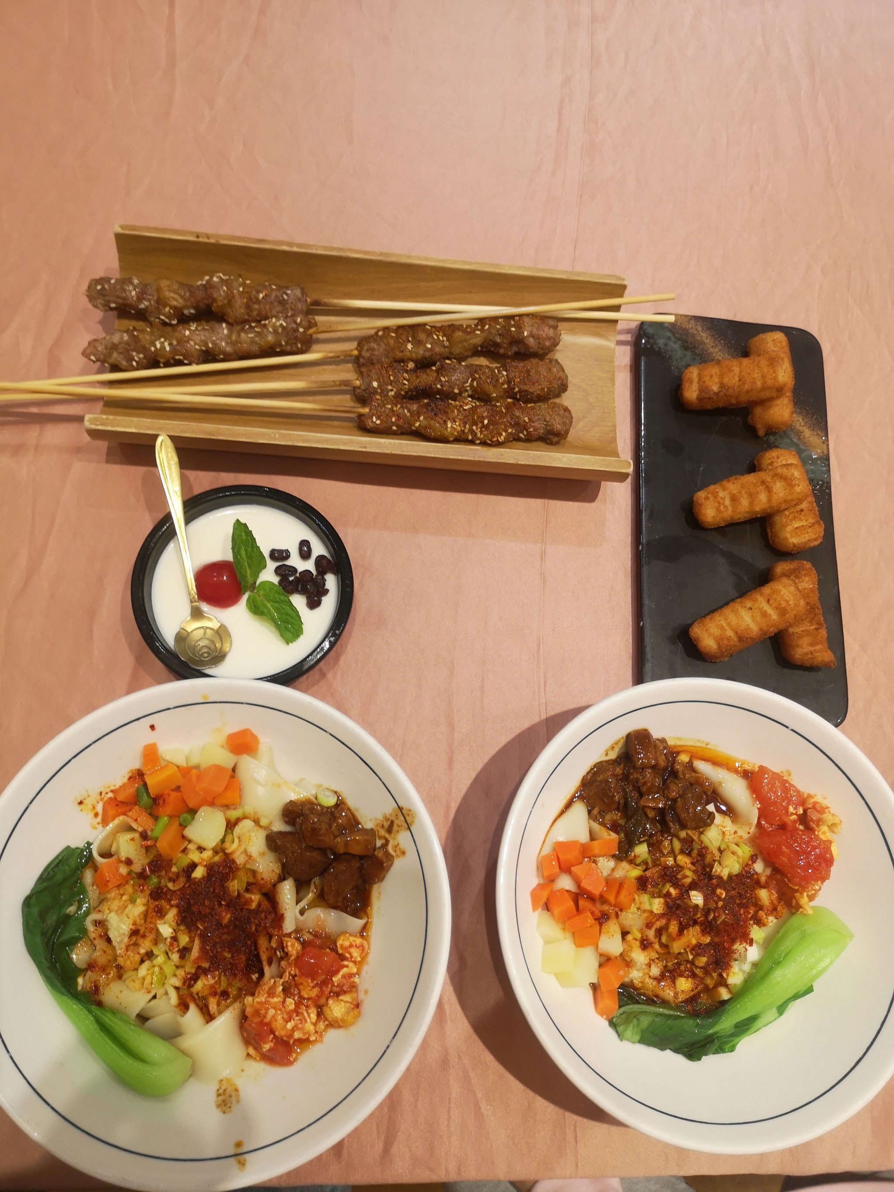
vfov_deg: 65.3
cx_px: 447
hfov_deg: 51.4
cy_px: 596
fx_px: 930
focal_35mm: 27
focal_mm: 5.58
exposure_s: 1/50
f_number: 1.8
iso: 125
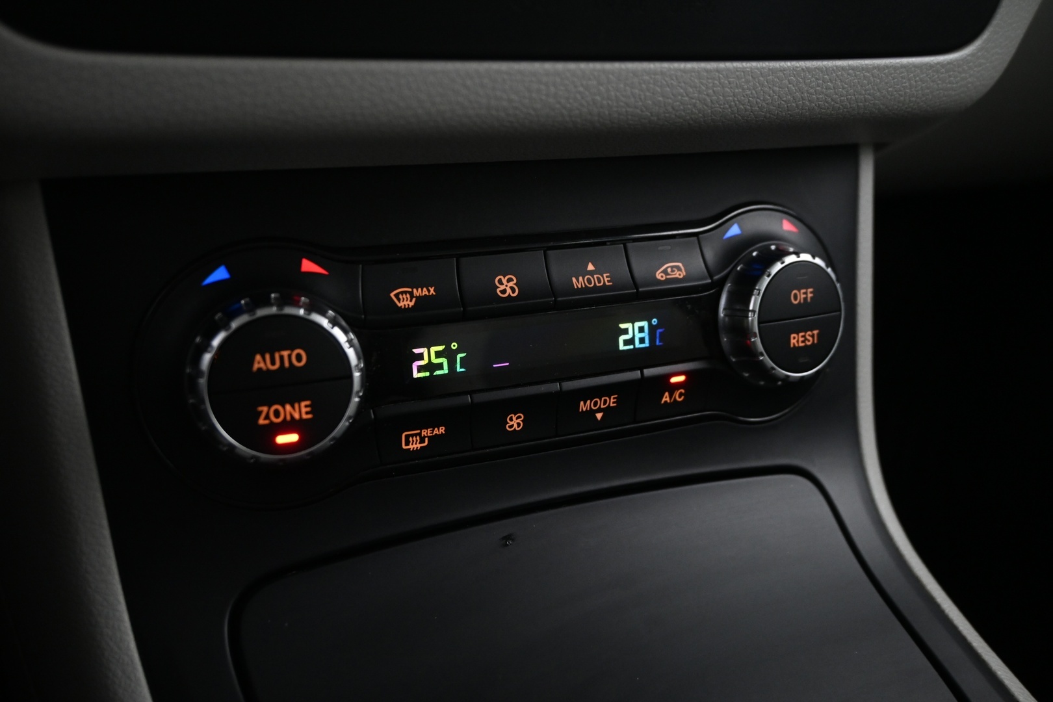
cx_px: 526
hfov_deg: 57.2
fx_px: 965
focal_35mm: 33
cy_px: 351
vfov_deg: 40.0
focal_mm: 22
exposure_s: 1/8
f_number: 4
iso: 1600
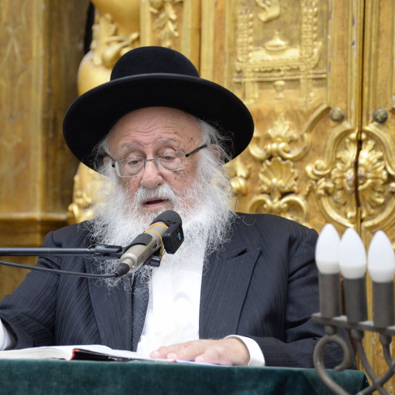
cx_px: 119
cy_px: 197
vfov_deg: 8.0
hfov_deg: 8.0
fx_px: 2814
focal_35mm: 218
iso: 3200
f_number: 6
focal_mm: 170
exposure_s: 1/200
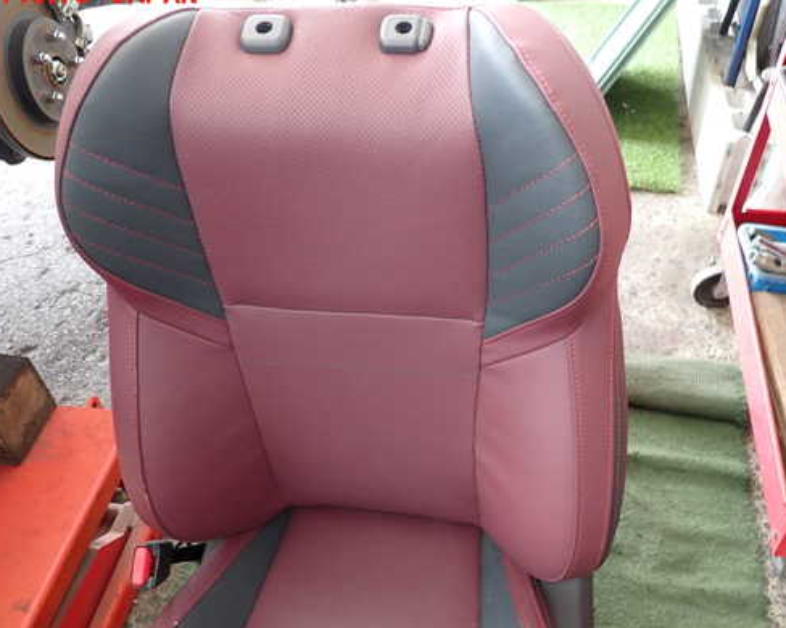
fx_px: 698
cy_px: 335
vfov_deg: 48.4
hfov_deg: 58.8
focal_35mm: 30
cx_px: 388
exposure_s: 1/30
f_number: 2
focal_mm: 4.5
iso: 200
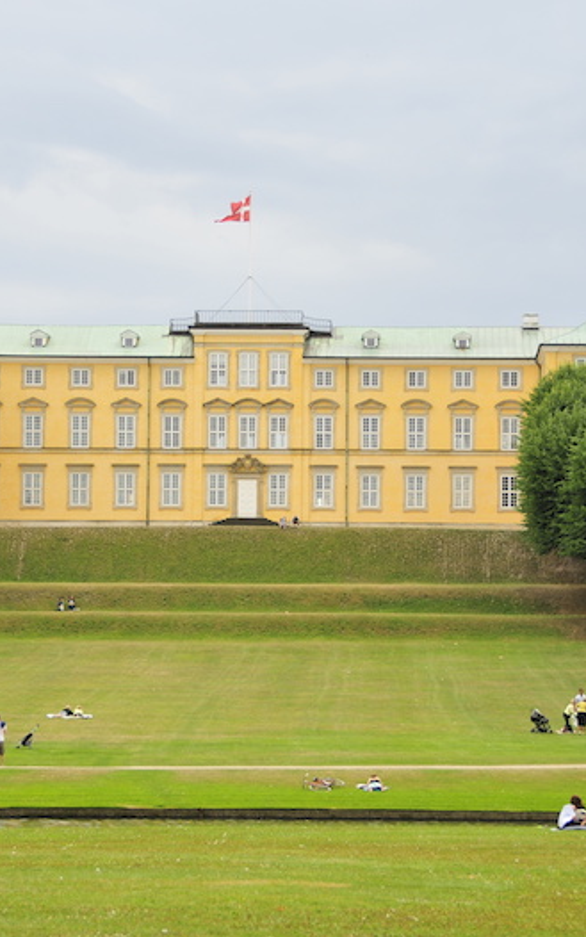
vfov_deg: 16.1
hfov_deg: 10.1
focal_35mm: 130
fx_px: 3320
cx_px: 249
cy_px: 469
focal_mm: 56
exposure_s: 1/250
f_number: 5
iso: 250
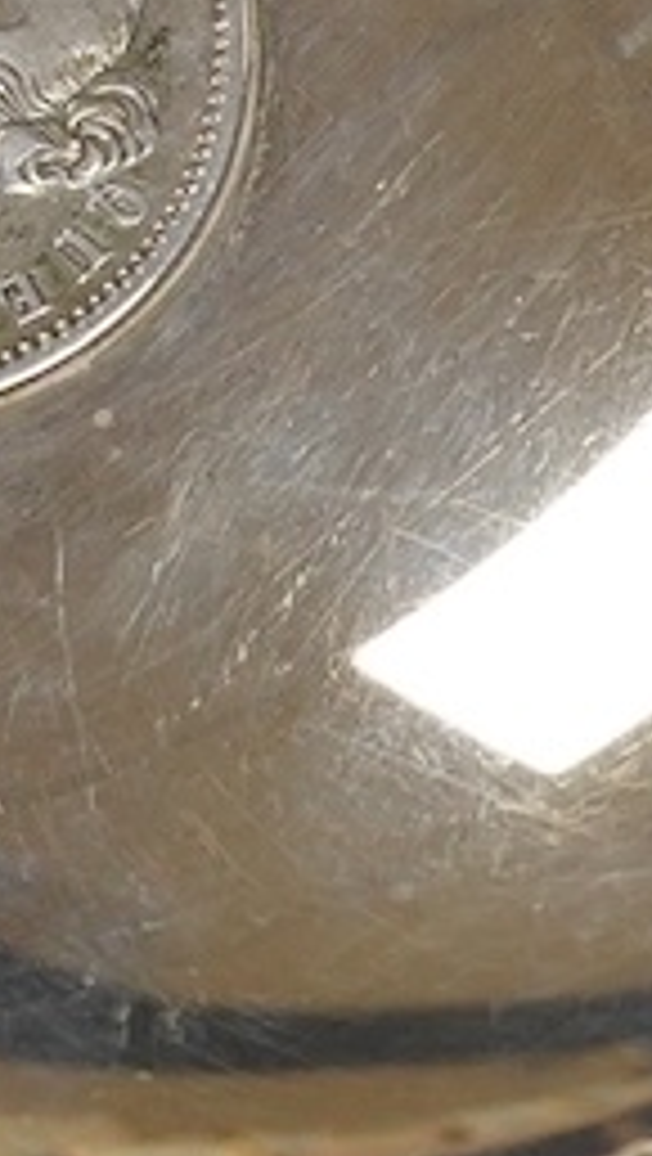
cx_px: -196
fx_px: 6317
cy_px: 85
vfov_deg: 10.4
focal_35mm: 206
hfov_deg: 5.9
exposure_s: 1/100
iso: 2500
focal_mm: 30
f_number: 18
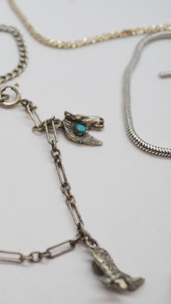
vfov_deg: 20.0
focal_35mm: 107
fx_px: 862
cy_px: 152
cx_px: -38
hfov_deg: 11.1
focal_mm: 45
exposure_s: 1/160
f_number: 6.3
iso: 200
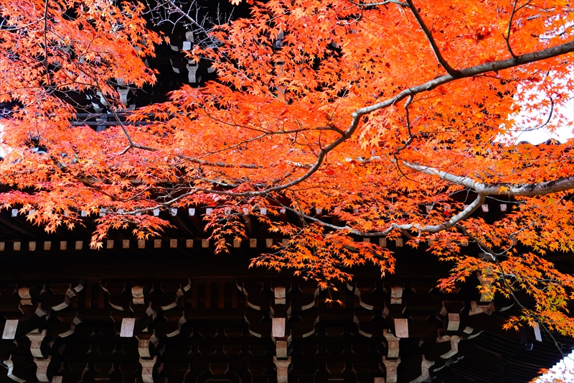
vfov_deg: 36.9
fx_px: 574
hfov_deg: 53.1
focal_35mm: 36
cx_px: 287
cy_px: 192
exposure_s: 1/90
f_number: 4.5
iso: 100
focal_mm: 24
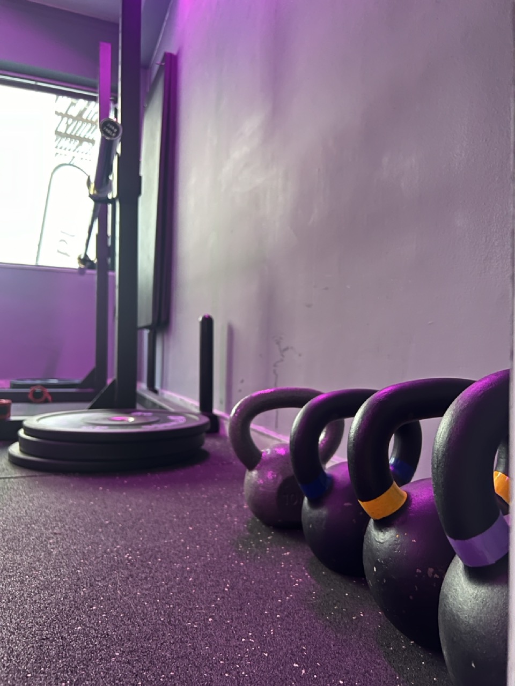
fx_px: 516
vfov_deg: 67.3
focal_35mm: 26
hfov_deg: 53.1
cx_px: 258
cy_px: 343
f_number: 1.5
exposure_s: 1/17
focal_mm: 5.7
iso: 1250
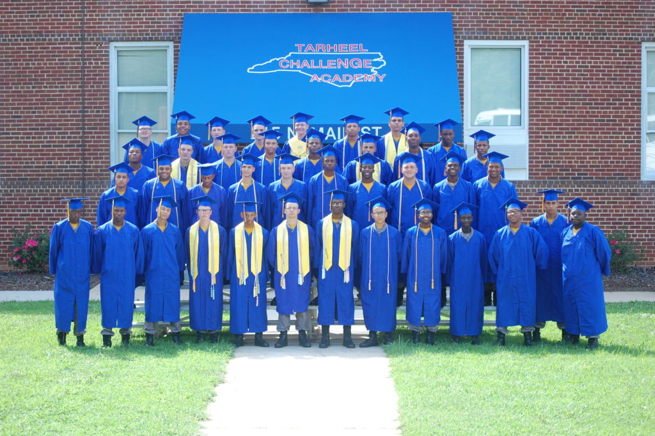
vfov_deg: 16.5
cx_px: 328
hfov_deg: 24.6
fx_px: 1500
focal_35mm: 82
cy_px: 218
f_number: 6.3
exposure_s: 1/125
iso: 200
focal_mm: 55
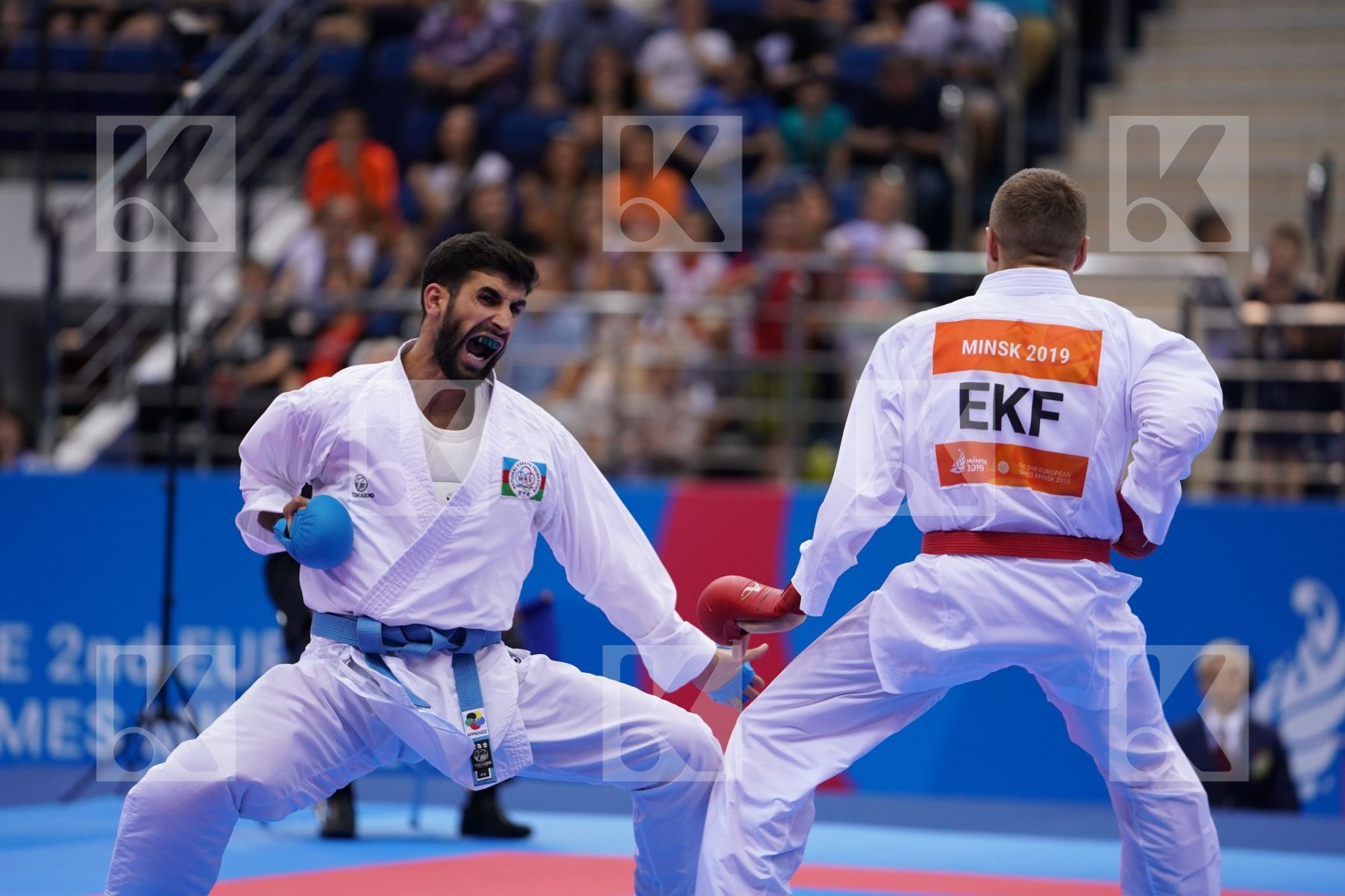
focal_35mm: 200
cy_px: 448
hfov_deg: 10.3
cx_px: 672
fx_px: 7472
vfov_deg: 6.9
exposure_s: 1/1000
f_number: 2.8
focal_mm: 200
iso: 1250
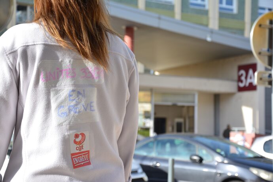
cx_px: 136
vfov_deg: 17.5
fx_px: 591
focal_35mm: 78
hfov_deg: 26.0
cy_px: 91
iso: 250
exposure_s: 1/400
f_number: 5
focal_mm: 52
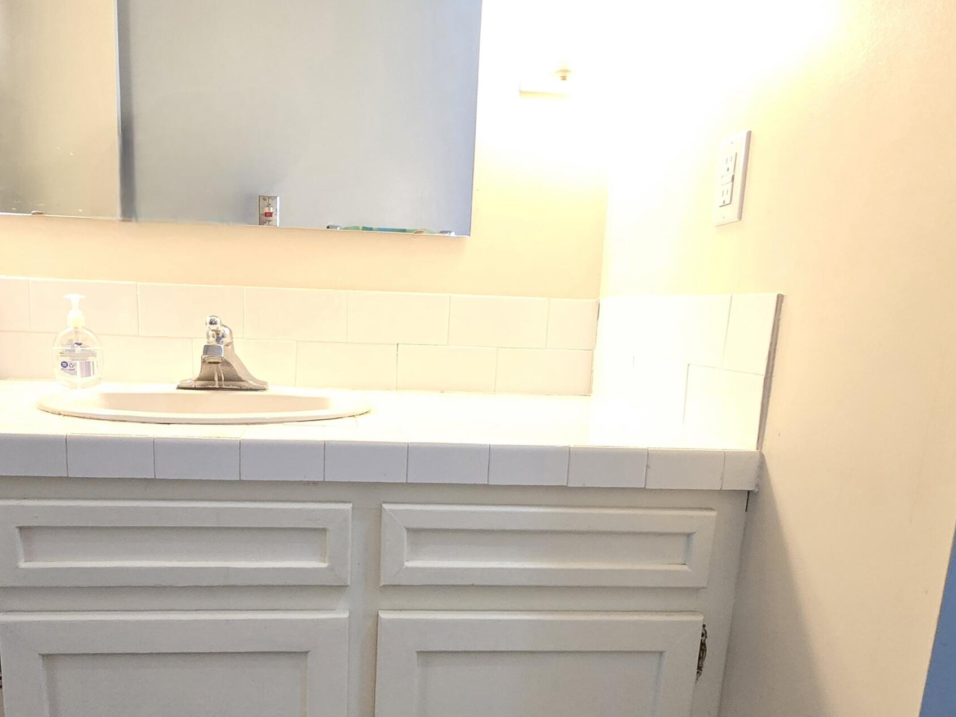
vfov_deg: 57.9
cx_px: 391
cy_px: 463
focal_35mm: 23
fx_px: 635
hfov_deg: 73.3
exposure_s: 1/60.2
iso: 640
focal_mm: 2.2
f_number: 2.2
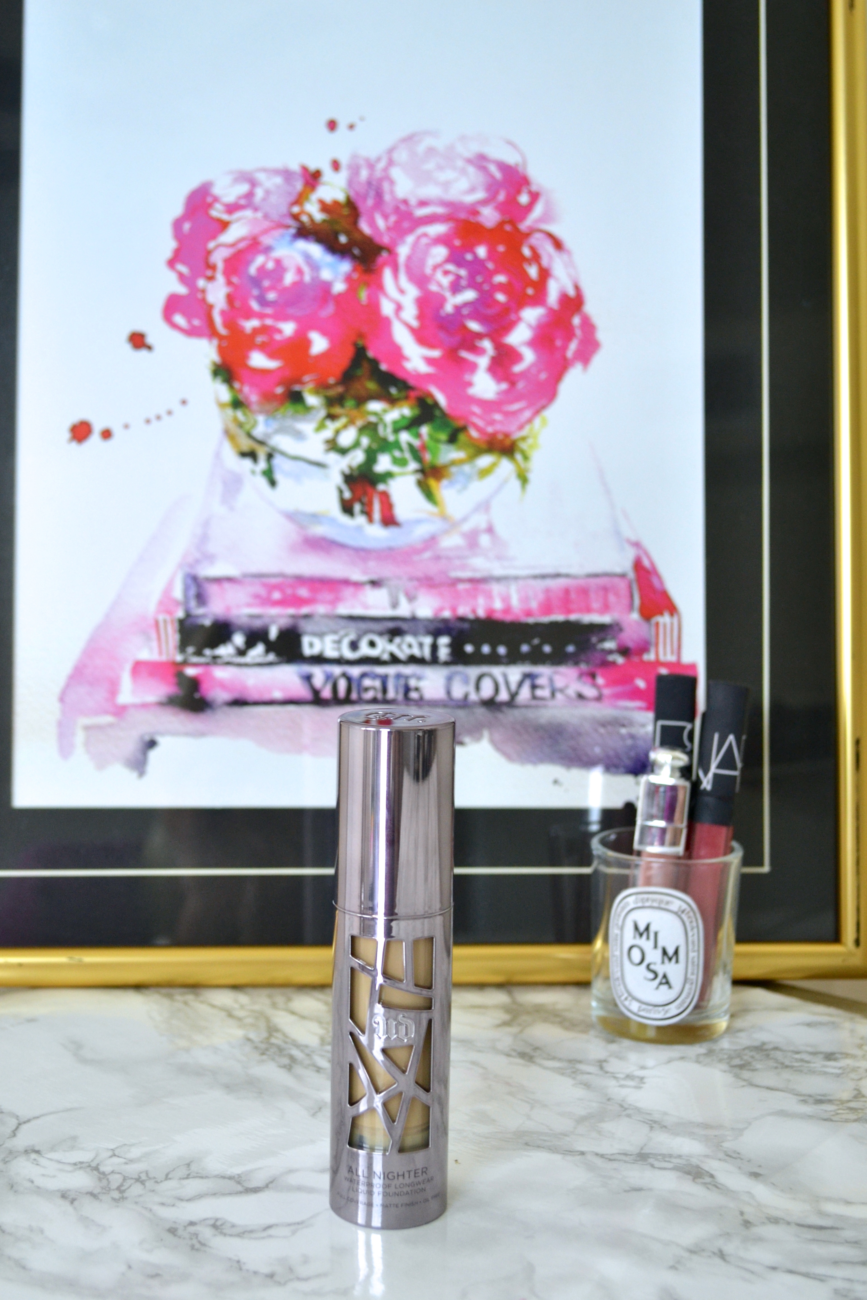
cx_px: 434
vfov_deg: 41.1
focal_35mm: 48
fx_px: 1734
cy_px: 650
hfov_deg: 28.1
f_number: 5.6
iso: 400
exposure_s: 1/125
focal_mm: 32
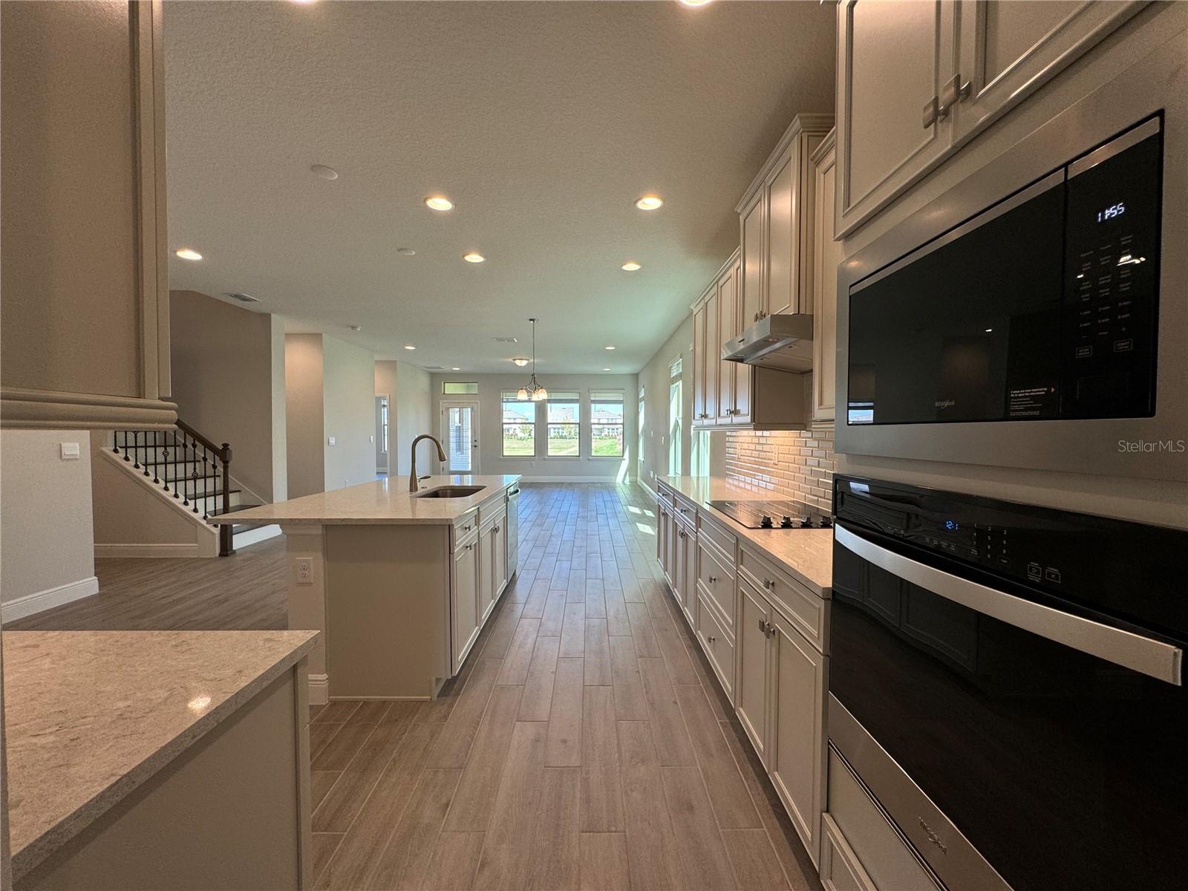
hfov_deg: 102.1
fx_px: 480
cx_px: 594
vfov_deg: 85.7
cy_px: 446
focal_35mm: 14
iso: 100
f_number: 2.2
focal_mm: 2.22
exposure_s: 1/120
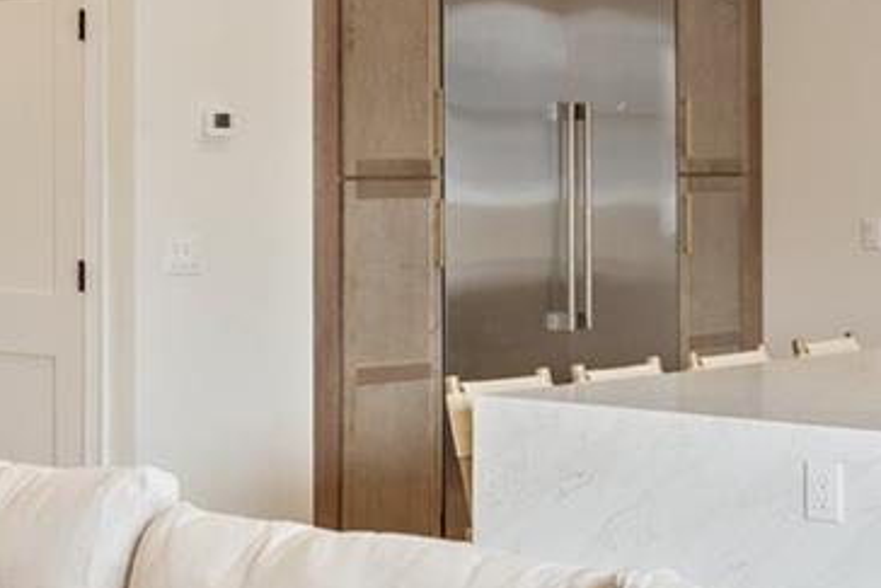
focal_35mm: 90
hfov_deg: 21.1
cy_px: 127
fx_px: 2203
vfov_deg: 15.1
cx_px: -157
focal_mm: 16
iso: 100
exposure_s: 1/10
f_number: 5
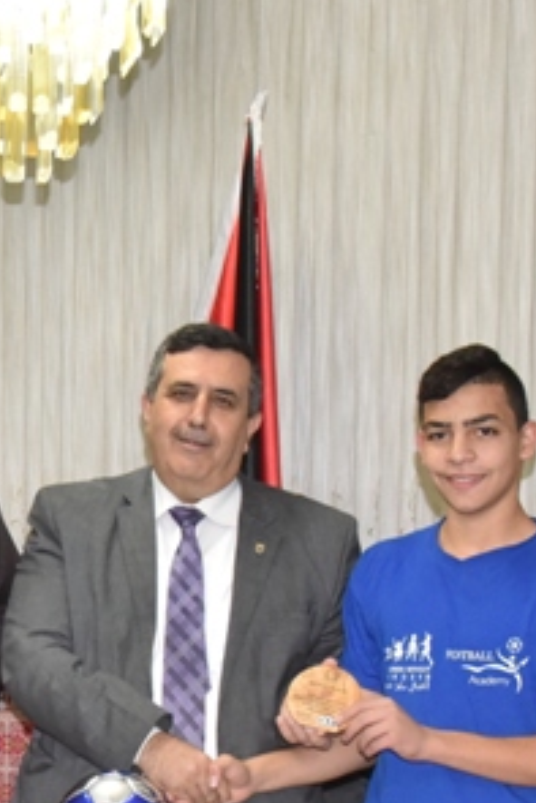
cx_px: -169
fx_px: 2632
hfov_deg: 11.3
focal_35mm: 118
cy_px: 568
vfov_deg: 17.3
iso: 2500
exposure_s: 1/100
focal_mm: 34
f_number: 6.3
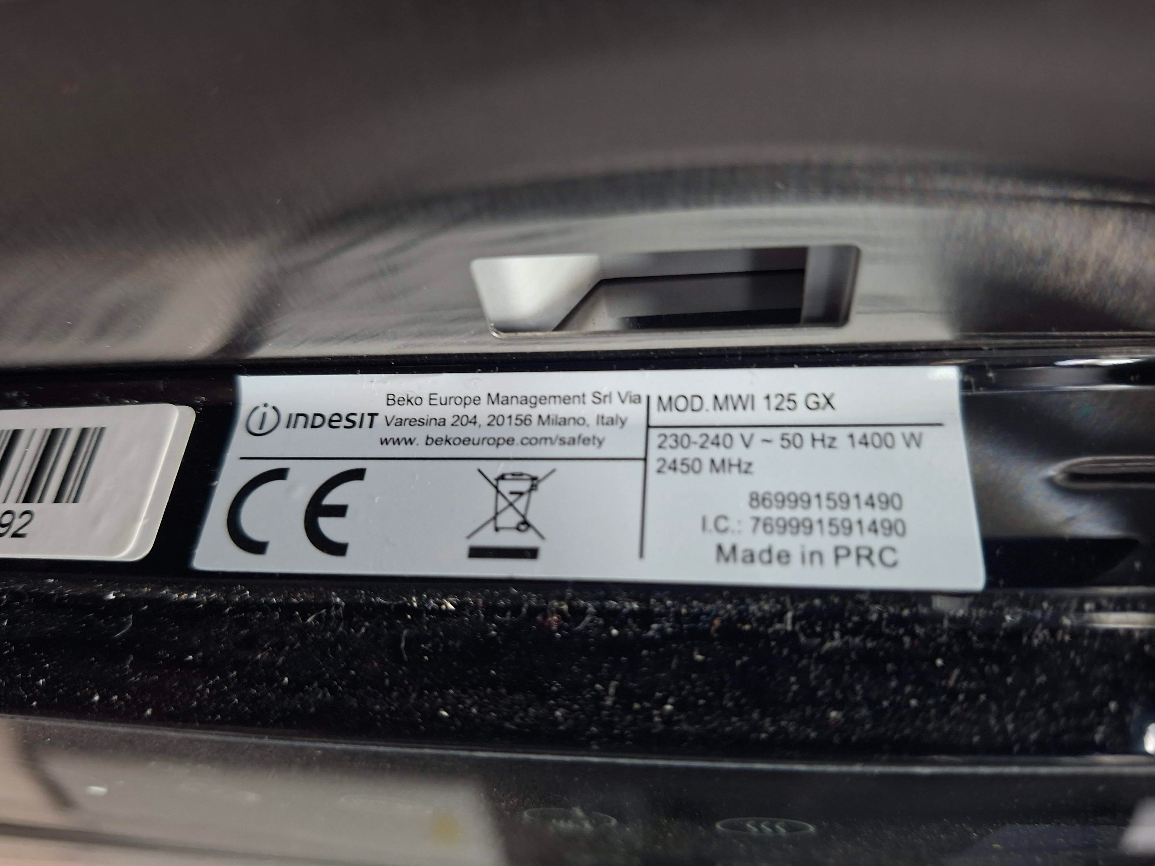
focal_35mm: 23
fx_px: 767
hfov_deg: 73.9
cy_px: 433
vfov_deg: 58.9
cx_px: 578
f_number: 1.8
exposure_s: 1/33
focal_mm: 5.54
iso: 400
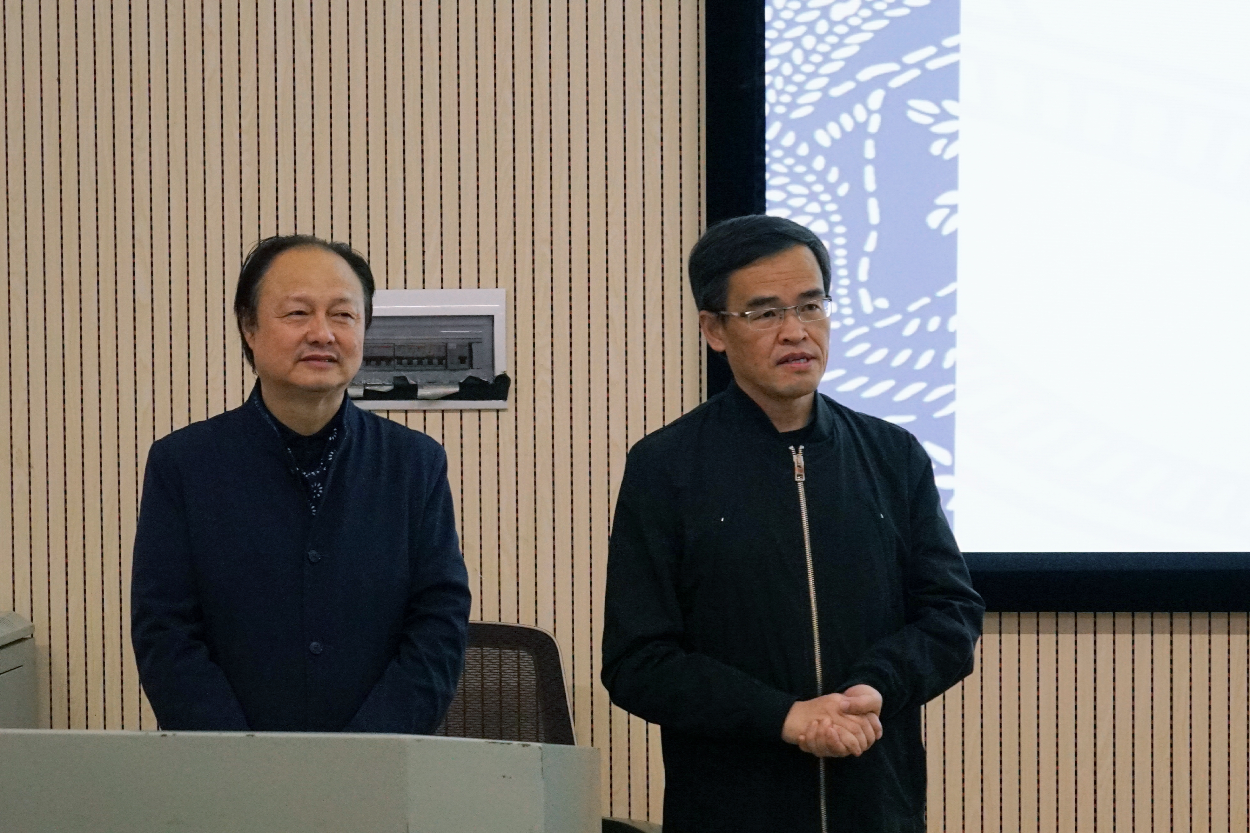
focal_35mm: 115
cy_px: 416
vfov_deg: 11.9
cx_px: 625
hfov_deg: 17.8
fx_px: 3993
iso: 3200
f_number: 5.6
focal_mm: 77
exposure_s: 1/160
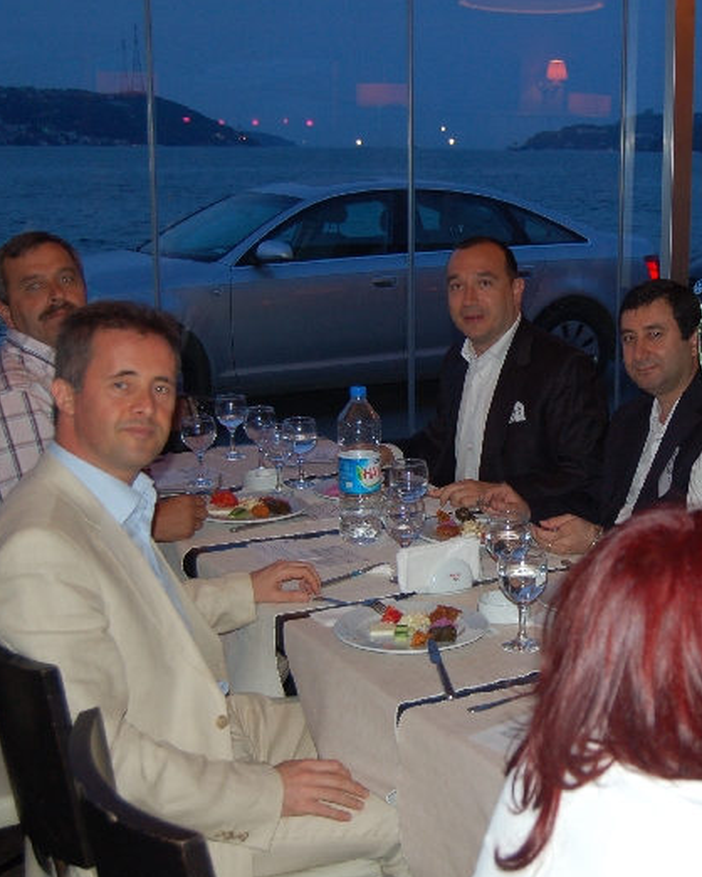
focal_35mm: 56
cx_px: 571
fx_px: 1454
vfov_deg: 33.6
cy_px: 444
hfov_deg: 26.6
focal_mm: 26
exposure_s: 1/60
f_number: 4
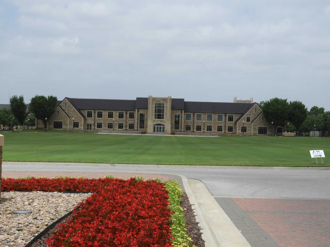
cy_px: 124
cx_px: 165
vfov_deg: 21.0
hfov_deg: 27.8
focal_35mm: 70
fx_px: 667
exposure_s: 1/1250
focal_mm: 12.5
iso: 100
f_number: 4.5
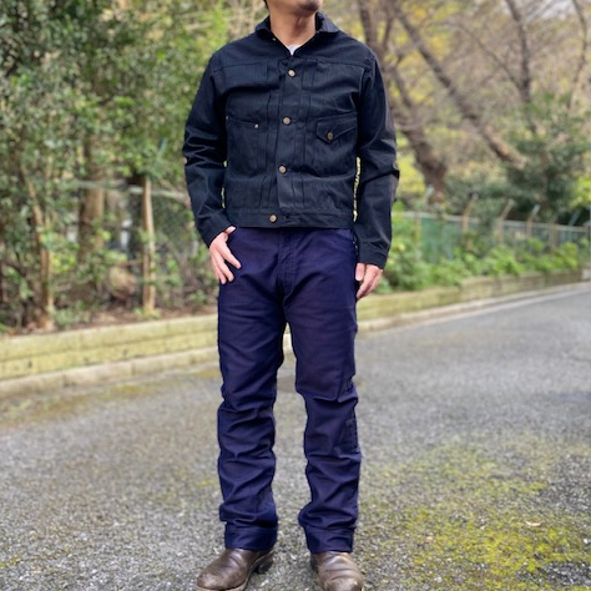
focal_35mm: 31
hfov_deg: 52.5
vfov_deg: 52.2
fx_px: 599
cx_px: 293
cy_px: 236
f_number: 1.8
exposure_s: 1/122
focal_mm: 4.25
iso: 40
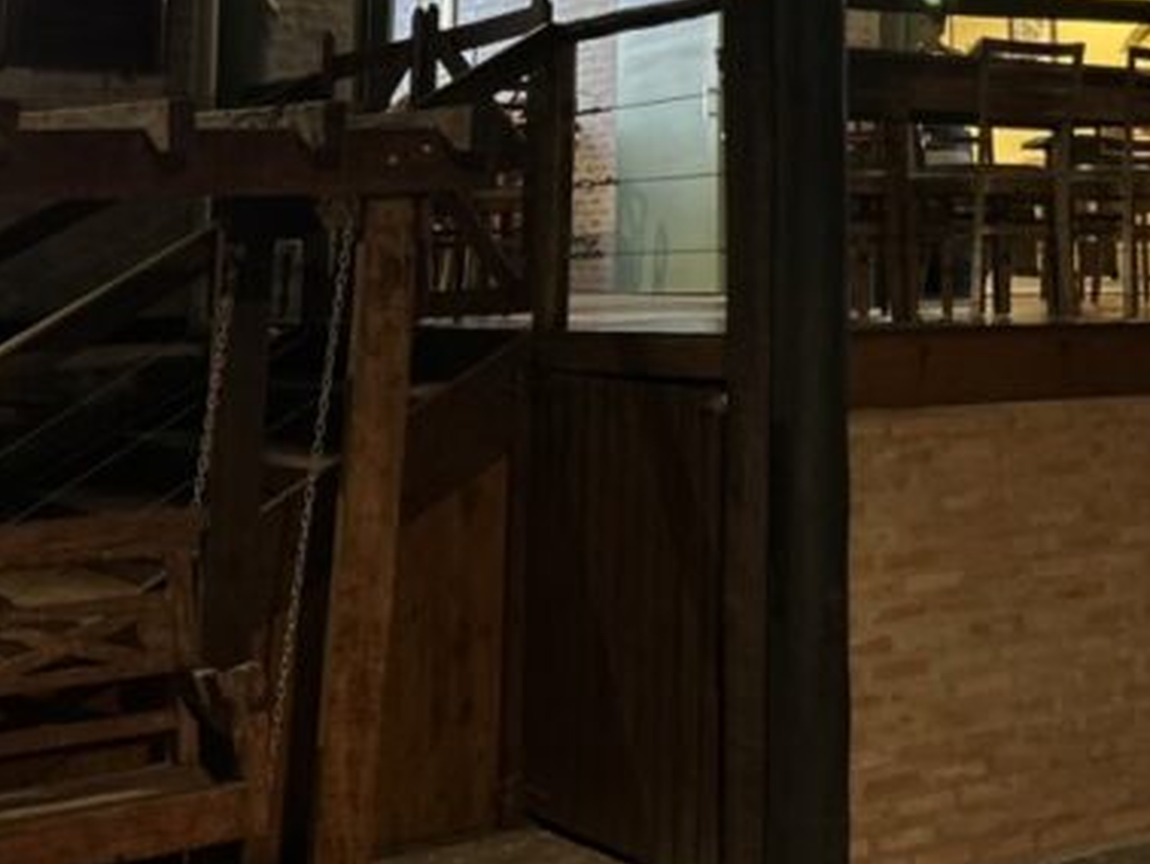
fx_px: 2194
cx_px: 916
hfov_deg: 28.7
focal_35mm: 66
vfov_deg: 20.9
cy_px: -155
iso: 500
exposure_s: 1/30
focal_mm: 5.7
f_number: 1.5
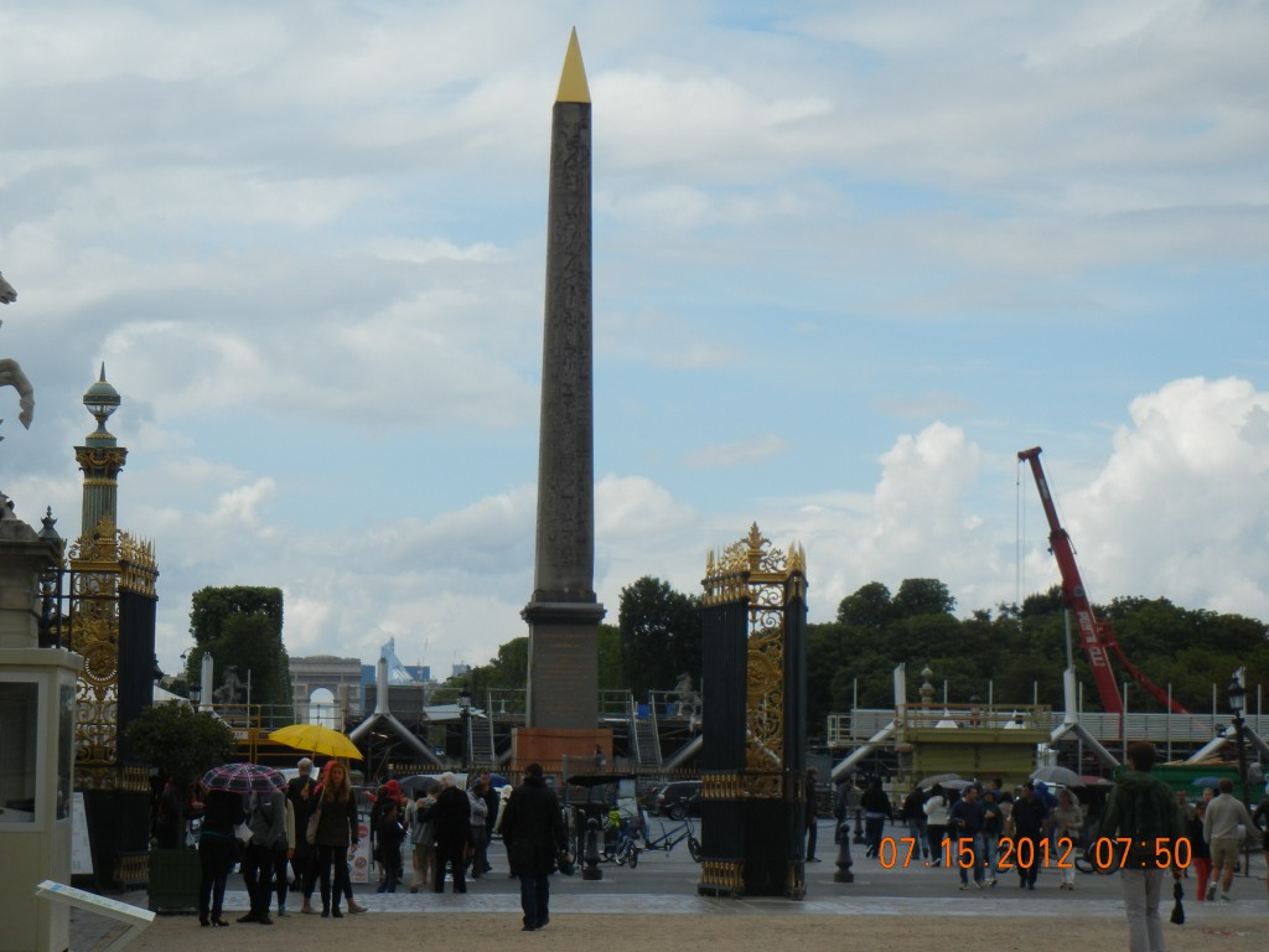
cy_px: 476
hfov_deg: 19.3
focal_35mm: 102
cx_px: 634
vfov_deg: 14.5
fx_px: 3739
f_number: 9
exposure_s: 1/352
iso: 160
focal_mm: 18.3
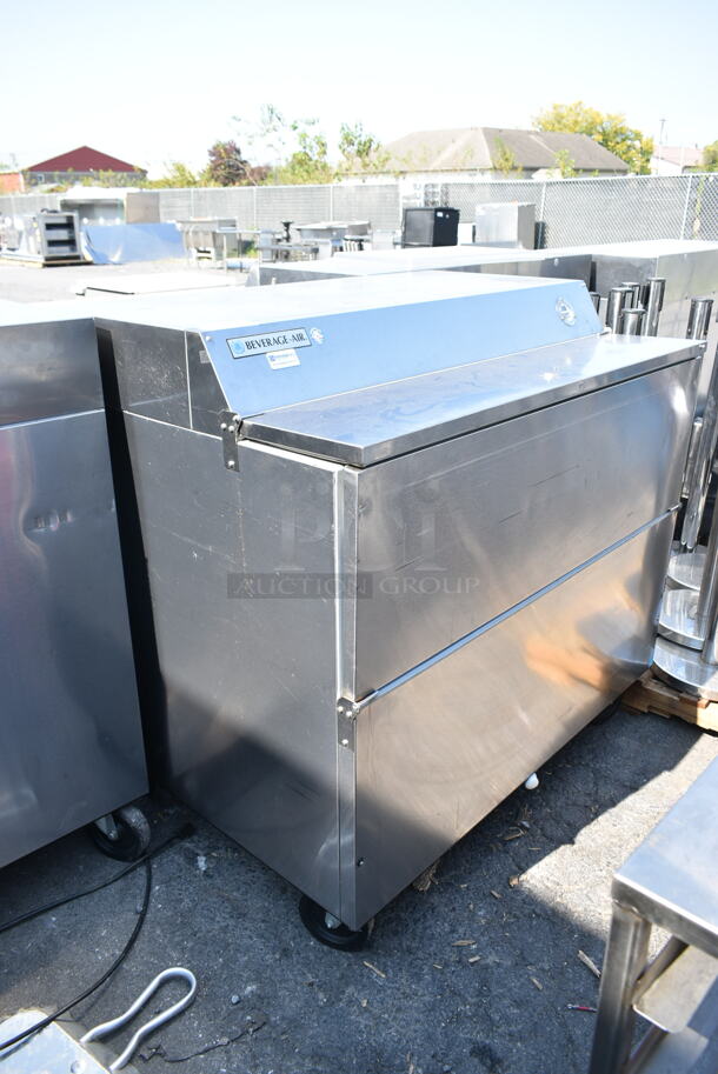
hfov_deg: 48.0
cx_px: 359
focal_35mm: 27
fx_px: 806
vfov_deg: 67.3
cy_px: 537
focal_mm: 18
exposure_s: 1/100
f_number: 5
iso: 100
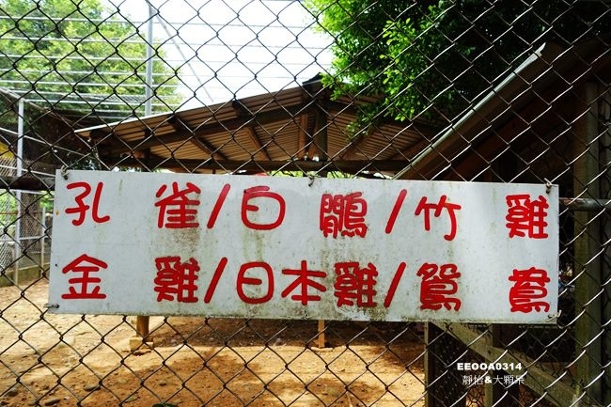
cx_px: 306
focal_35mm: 26
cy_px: 204
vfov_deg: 49.5
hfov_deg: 69.4
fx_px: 441
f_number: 4
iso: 125
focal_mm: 9.69
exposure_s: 1/250
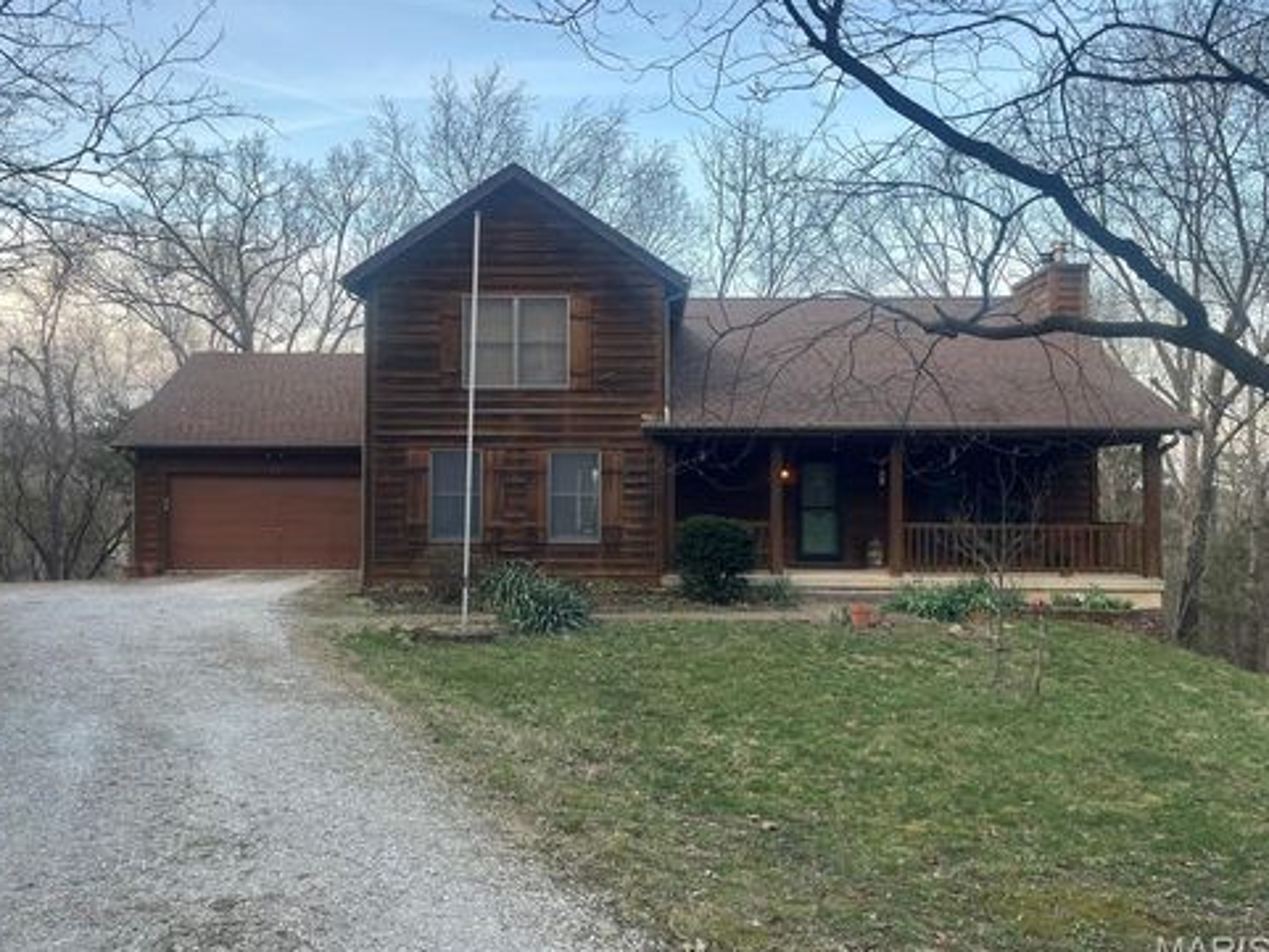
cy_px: 484
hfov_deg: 65.3
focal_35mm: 27
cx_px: 625
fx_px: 990
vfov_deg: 51.4
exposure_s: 1/121
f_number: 1.6
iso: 50
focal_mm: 5.1
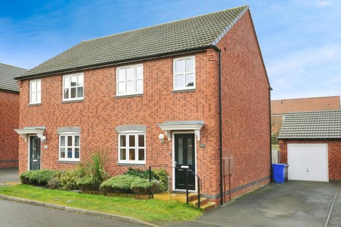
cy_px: 114
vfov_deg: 41.1
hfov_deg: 58.7
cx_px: 170
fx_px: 303
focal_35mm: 32
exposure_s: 1/800
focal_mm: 32
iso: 2000
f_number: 8
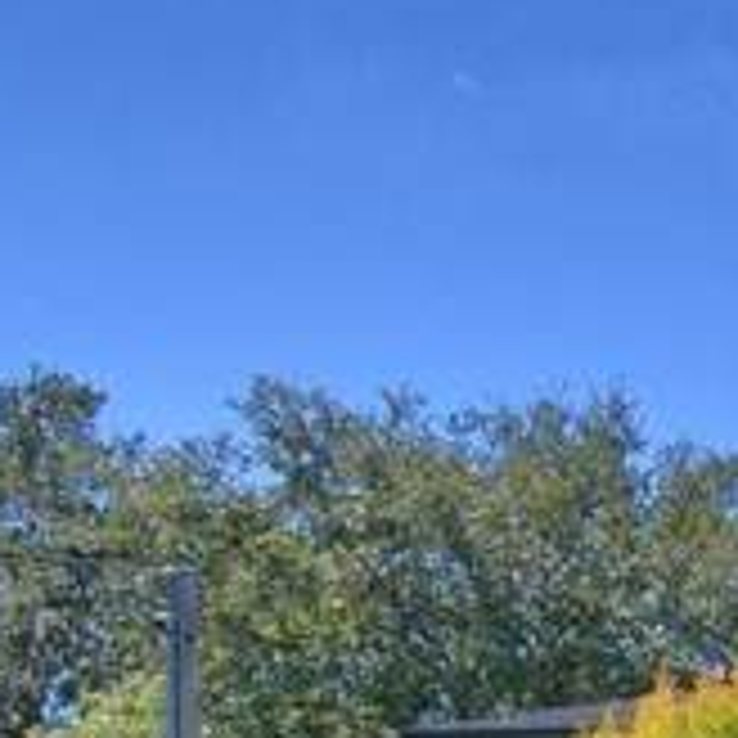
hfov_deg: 10.8
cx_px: 2106
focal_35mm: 118
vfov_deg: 14.0
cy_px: 1026
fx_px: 2846
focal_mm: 14
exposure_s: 1/1250
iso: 100
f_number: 5
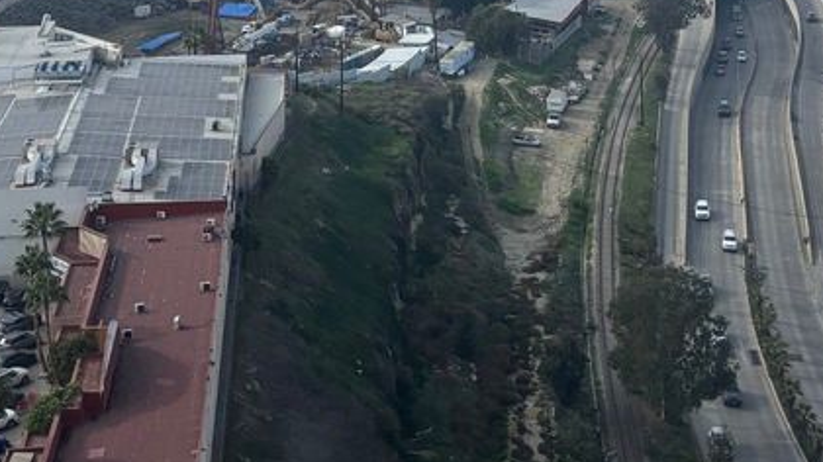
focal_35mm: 81
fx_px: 1767
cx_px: 417
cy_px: -327
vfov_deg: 13.6
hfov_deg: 26.2
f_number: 1.6
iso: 50
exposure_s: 1/2242
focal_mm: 5.96
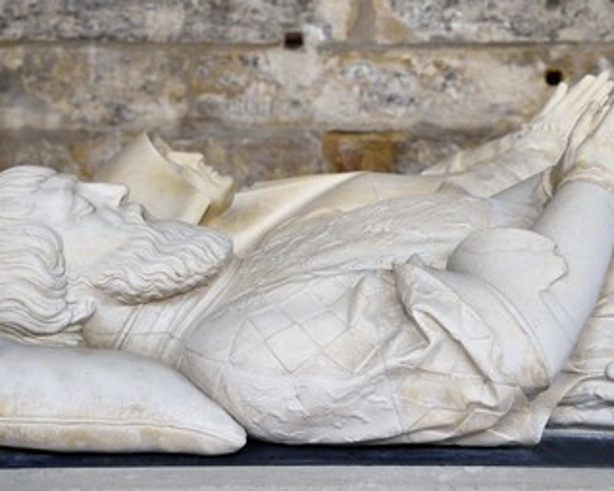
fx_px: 1235
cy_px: 235
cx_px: 320
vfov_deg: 22.5
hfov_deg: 27.9
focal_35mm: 68
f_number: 5.6
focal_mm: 55
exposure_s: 1/60
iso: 800
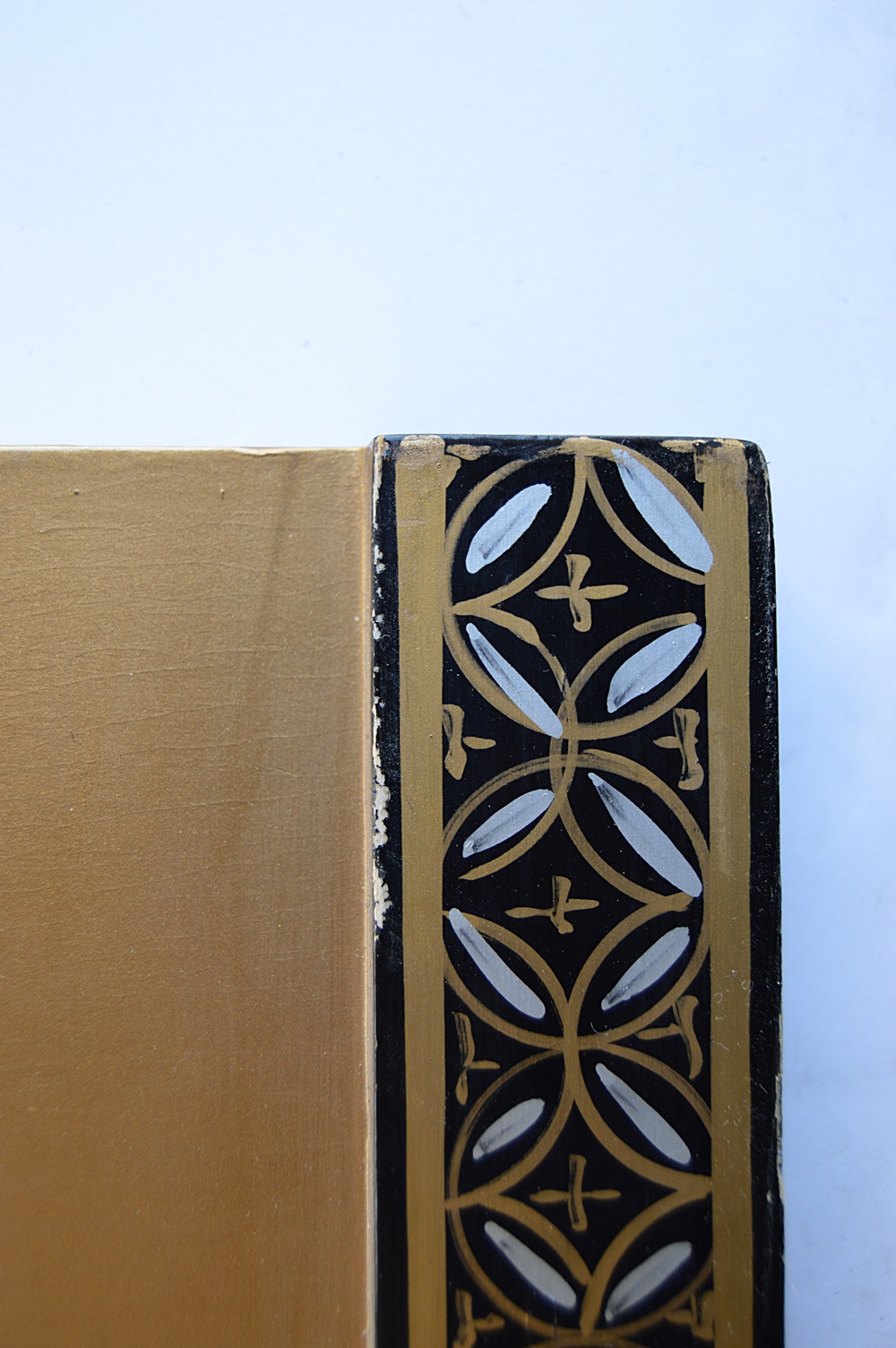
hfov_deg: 29.8
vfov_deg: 43.6
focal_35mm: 45
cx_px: 448
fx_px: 1683
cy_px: 674
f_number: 4.5
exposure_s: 1/80
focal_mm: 30
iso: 400
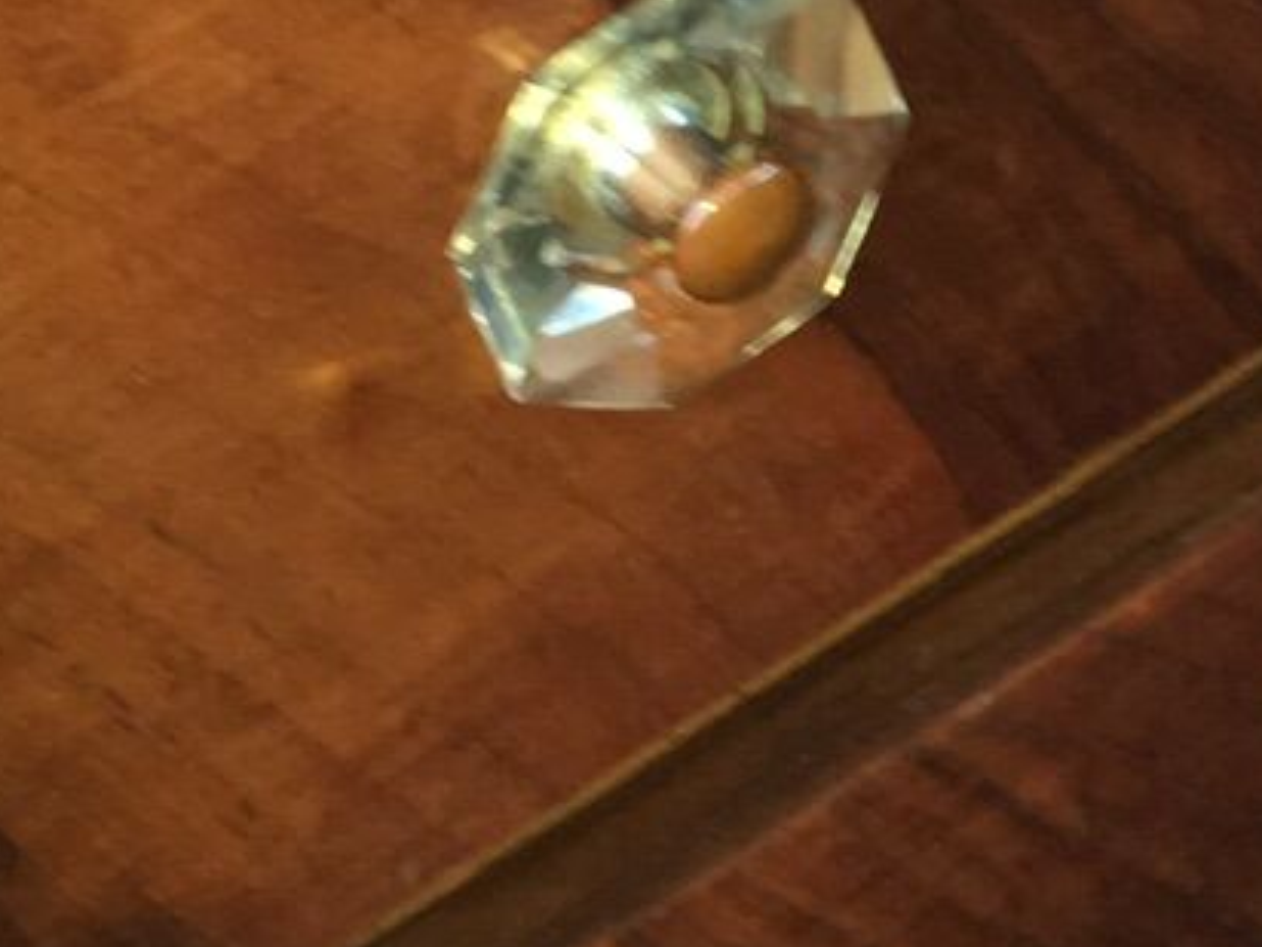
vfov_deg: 10.2
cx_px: 1204
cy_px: -55
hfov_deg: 13.5
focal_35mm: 144
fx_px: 5250
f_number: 2.2
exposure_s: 1/33
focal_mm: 4.15
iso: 50
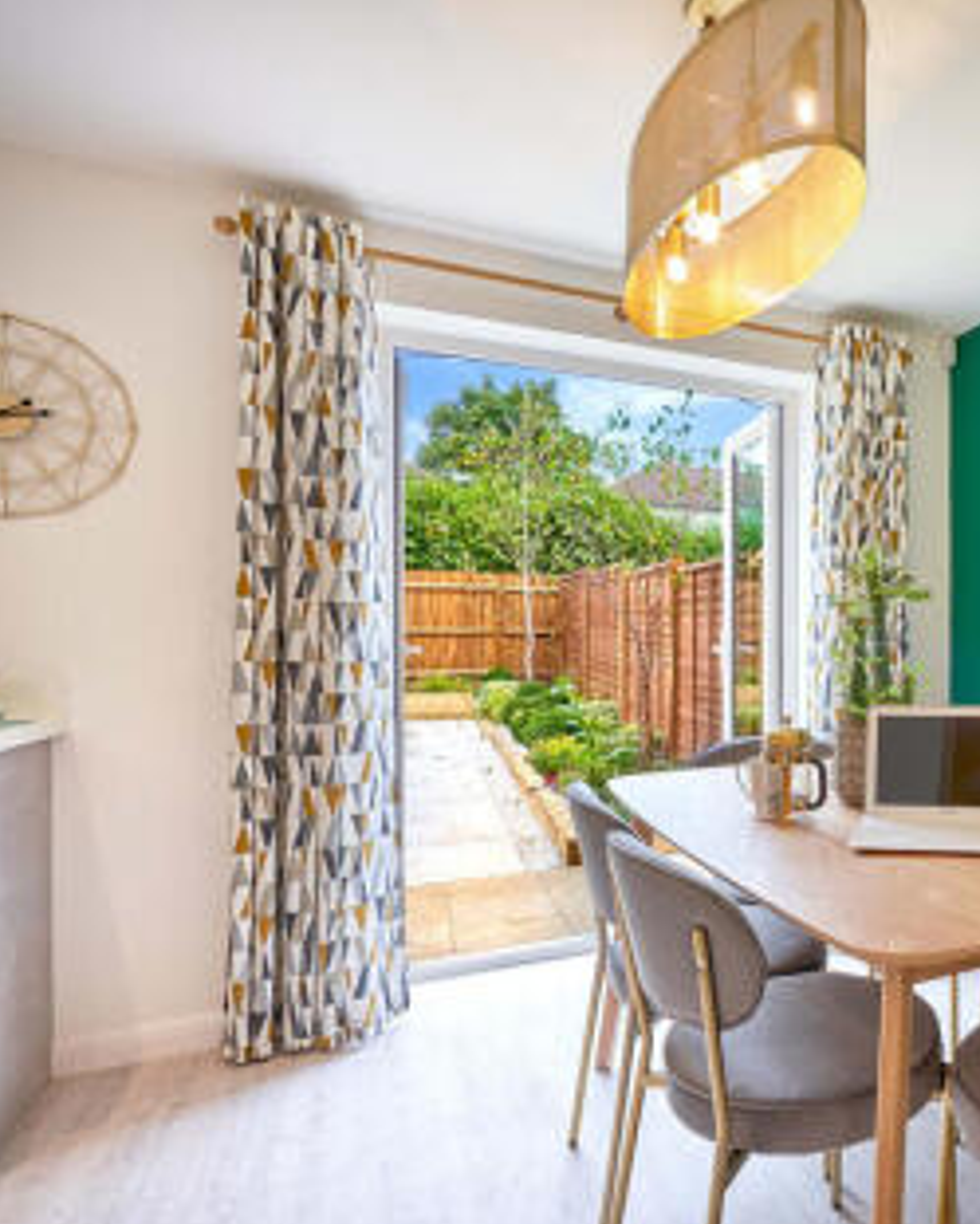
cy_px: 620
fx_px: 833
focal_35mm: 23
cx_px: 921
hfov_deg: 51.9
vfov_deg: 72.6
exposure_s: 1/5
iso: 100
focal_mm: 16
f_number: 10
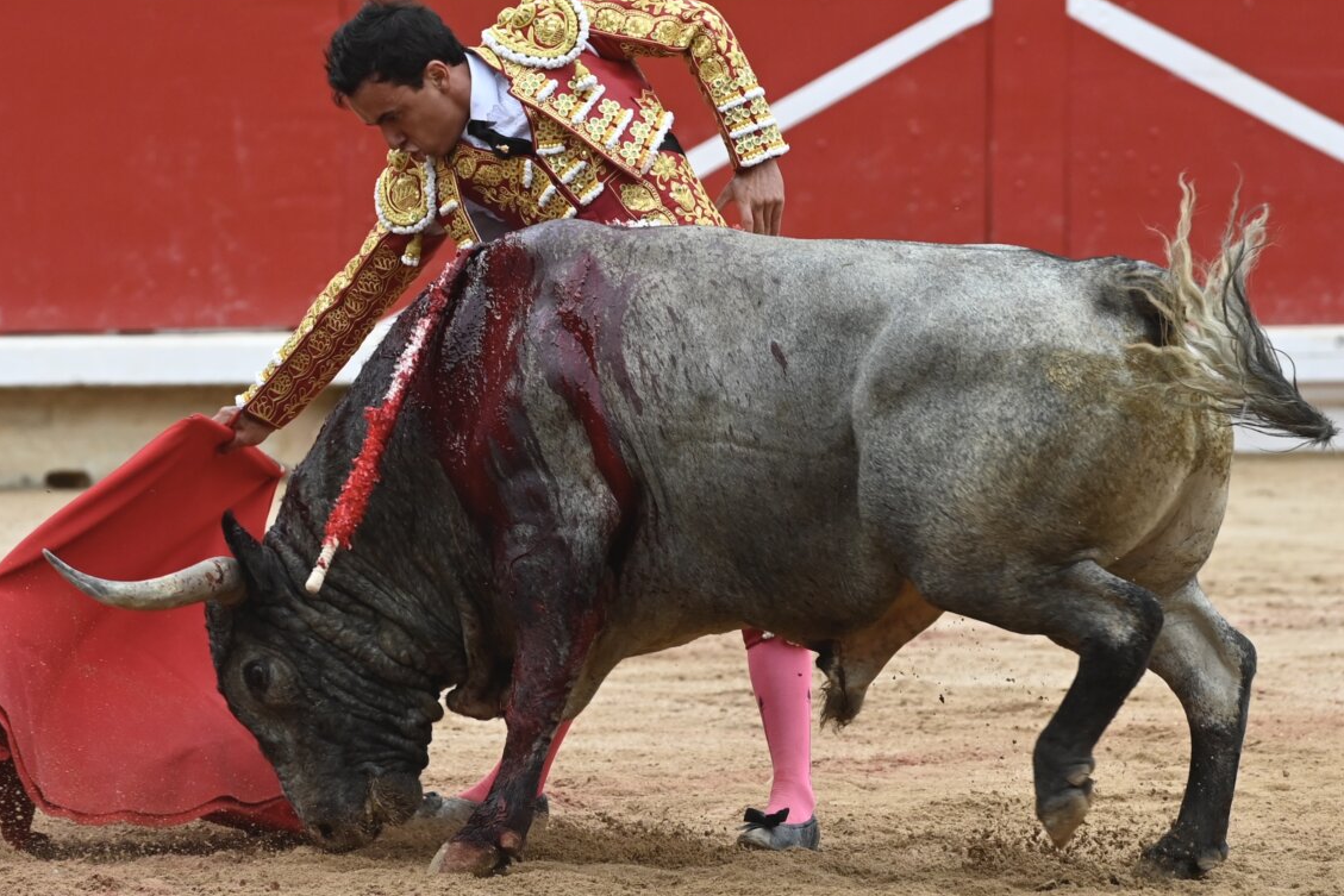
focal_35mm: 340
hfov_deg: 6.1
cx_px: 660
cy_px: 413
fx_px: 12694
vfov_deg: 4.0
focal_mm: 200
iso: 1000
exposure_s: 1/1000
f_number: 4.5
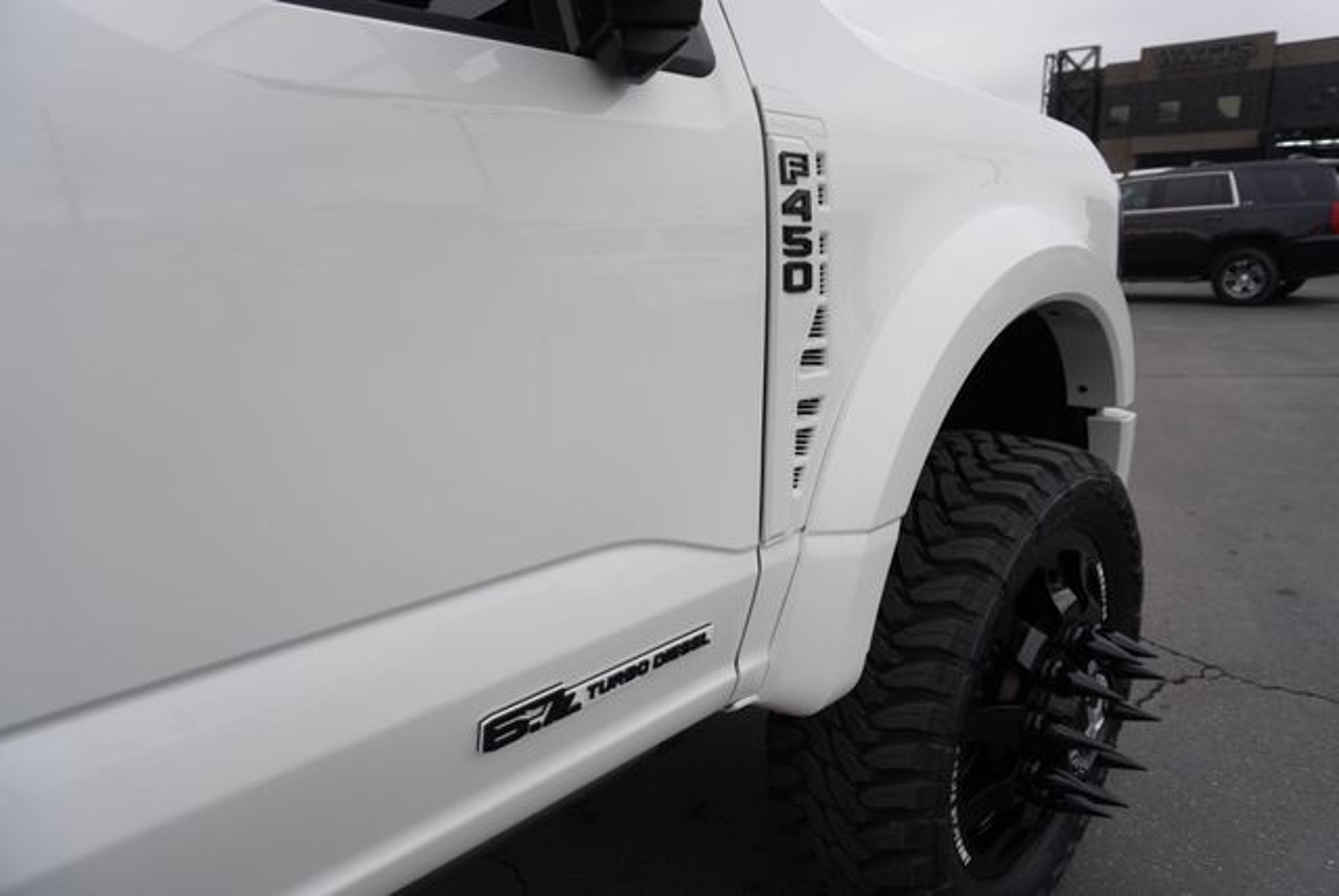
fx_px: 893
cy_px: 448
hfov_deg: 73.7
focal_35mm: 24
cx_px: 670
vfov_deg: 53.2
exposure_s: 1/100
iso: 100
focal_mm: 16
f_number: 5
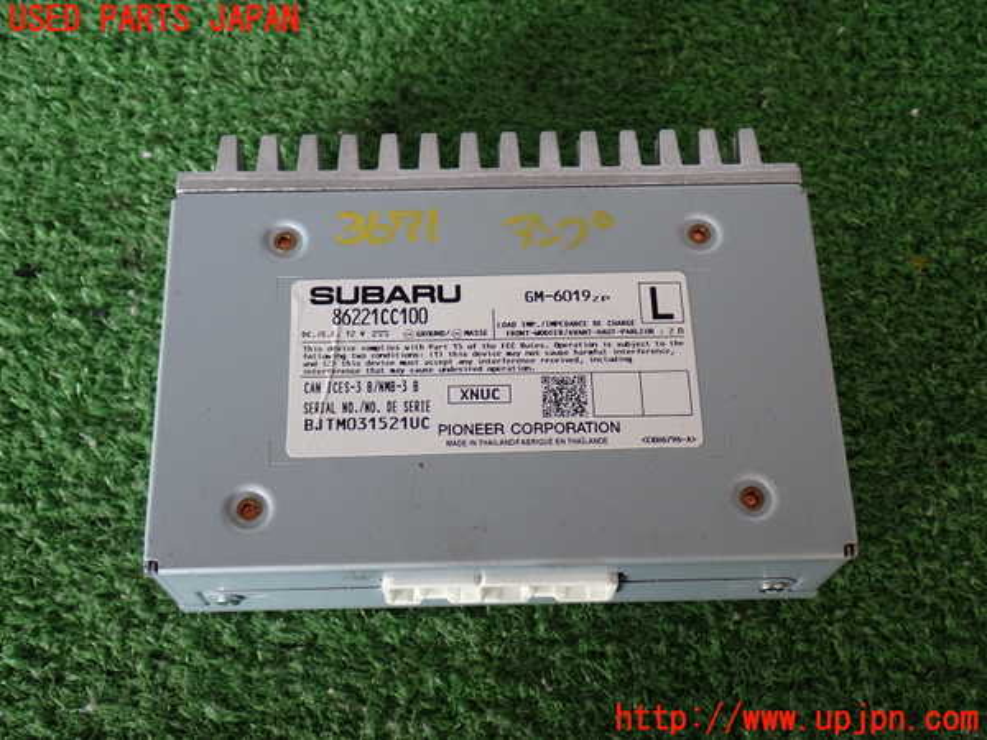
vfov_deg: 32.9
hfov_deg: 42.9
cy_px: 370
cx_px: 494
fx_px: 1255
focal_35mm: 44
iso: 200
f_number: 2.9
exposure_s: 1/60
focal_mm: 7.84
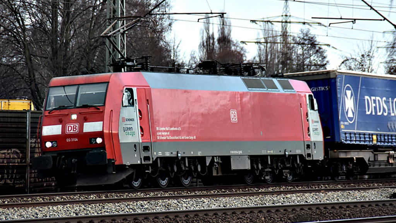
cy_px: 117
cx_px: 198
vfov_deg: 3.9
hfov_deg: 6.9
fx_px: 3308
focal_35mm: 315
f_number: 6.3
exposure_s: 1/1000
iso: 1000
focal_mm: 200
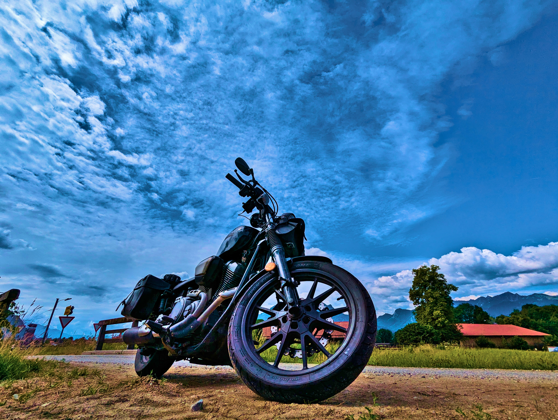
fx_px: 258
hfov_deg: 94.4
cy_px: 210
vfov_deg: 78.2
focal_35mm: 16
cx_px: 279
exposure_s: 1/5814
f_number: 2.2
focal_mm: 2.35
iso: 52
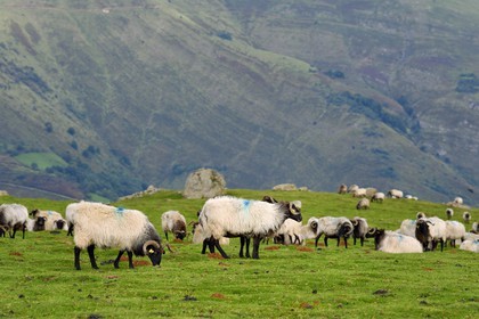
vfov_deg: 6.9
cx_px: 240
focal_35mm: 200
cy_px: 160
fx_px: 2661
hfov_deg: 10.3
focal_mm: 200
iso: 200
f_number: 9
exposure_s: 1/250
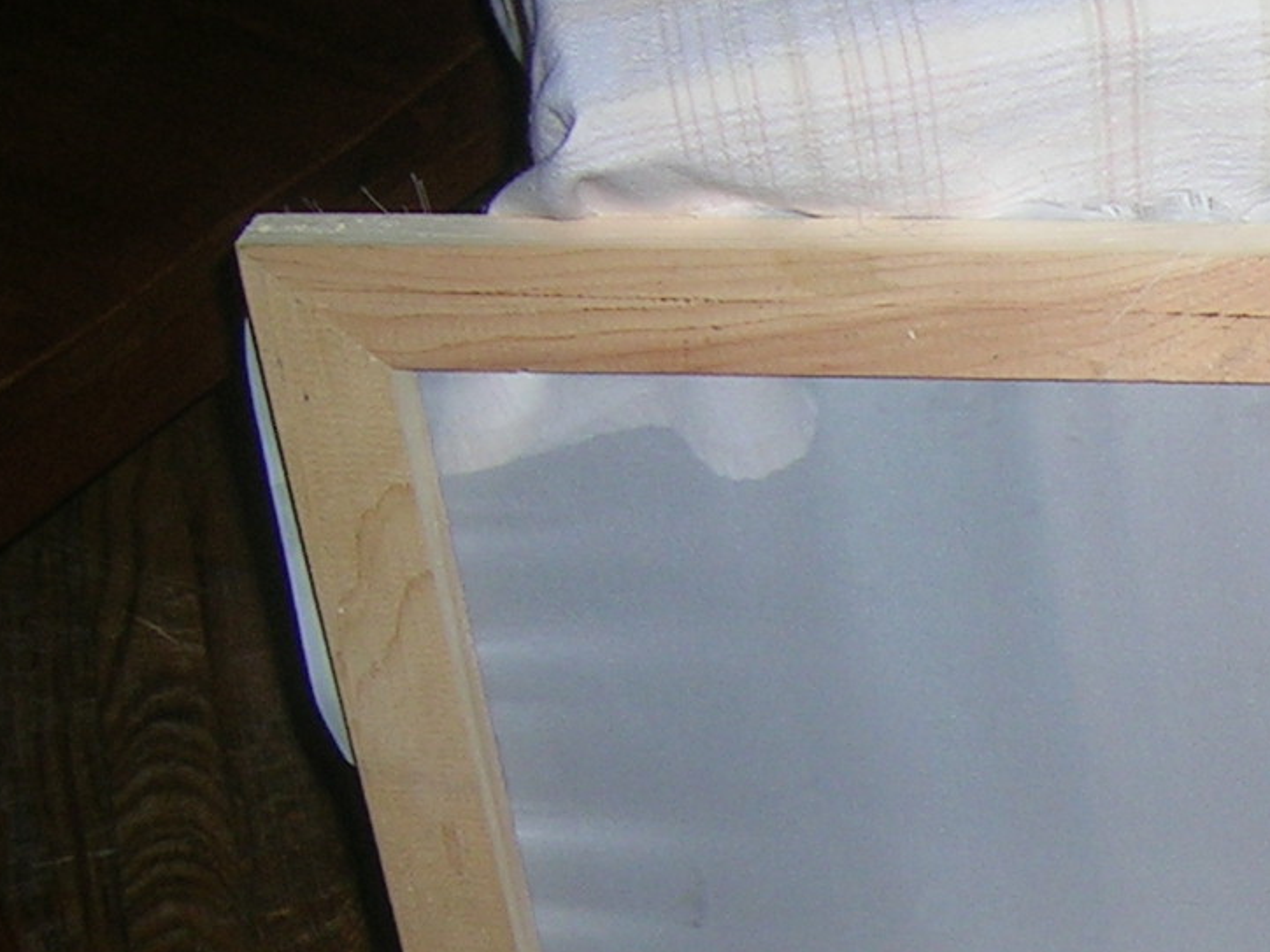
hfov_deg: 18.4
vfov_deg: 14.5
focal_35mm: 99
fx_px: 3632
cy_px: 1122
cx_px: 1672
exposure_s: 1/60.1
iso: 50
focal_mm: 5.4
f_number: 2.8
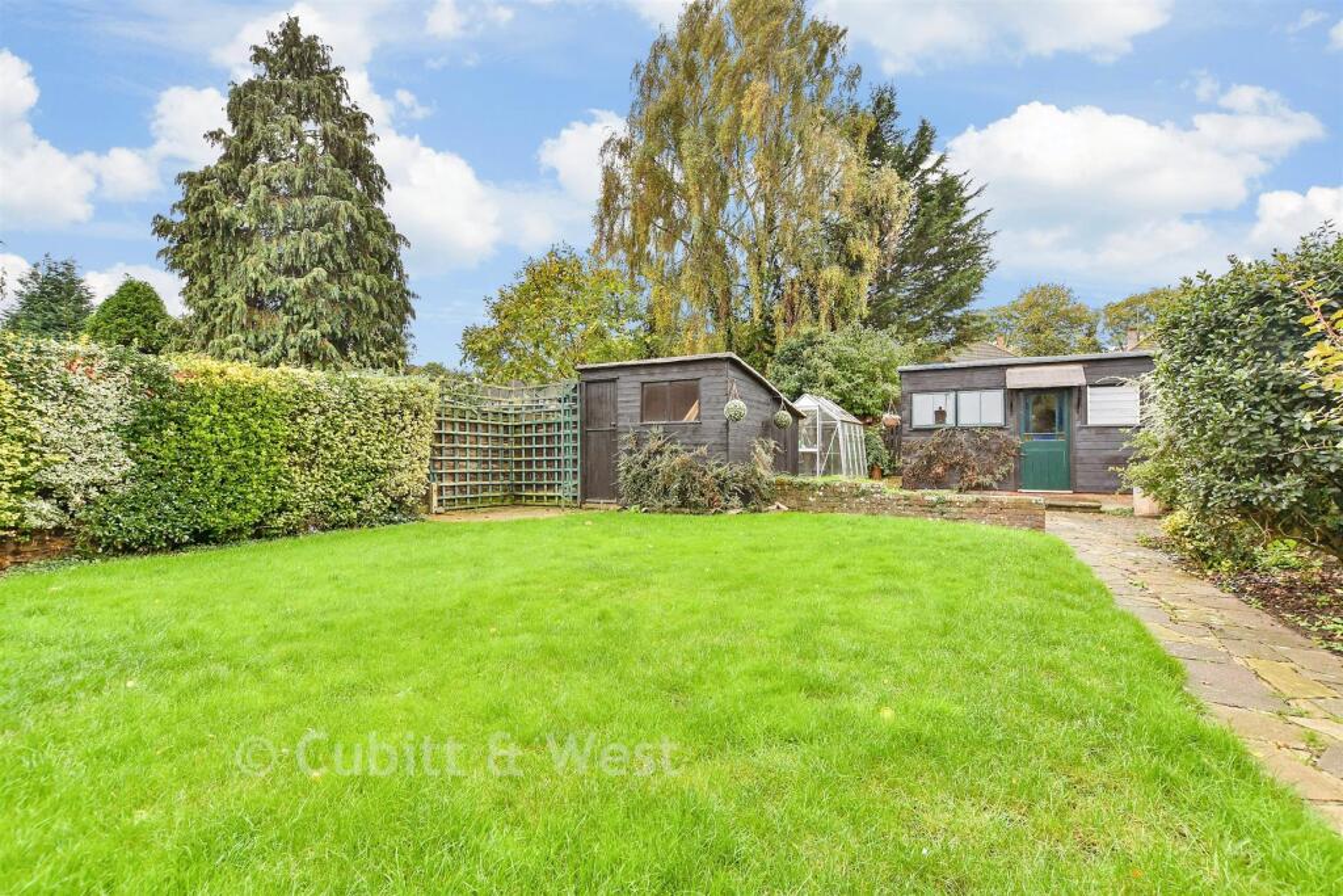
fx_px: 560
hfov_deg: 100.4
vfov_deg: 77.3
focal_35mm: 15
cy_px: 448
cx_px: 672
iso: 160
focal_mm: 10
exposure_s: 1/50
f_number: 8
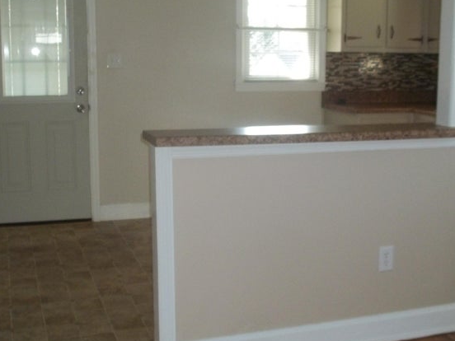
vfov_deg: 28.5
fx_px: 670
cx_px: 254
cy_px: 141
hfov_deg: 37.4
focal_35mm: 51
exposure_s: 1/30
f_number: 3.3
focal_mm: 5.9
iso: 160
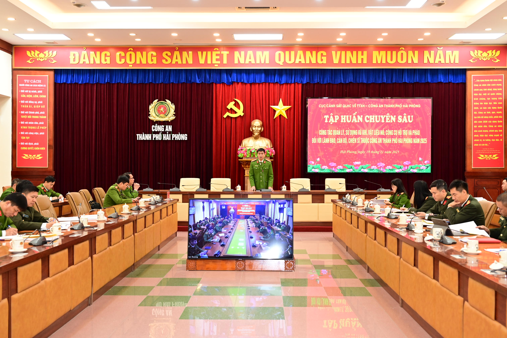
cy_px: 169
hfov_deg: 49.6
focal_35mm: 39
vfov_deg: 34.2
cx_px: 254
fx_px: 549
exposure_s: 1/160
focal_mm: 39
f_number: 4
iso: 2000
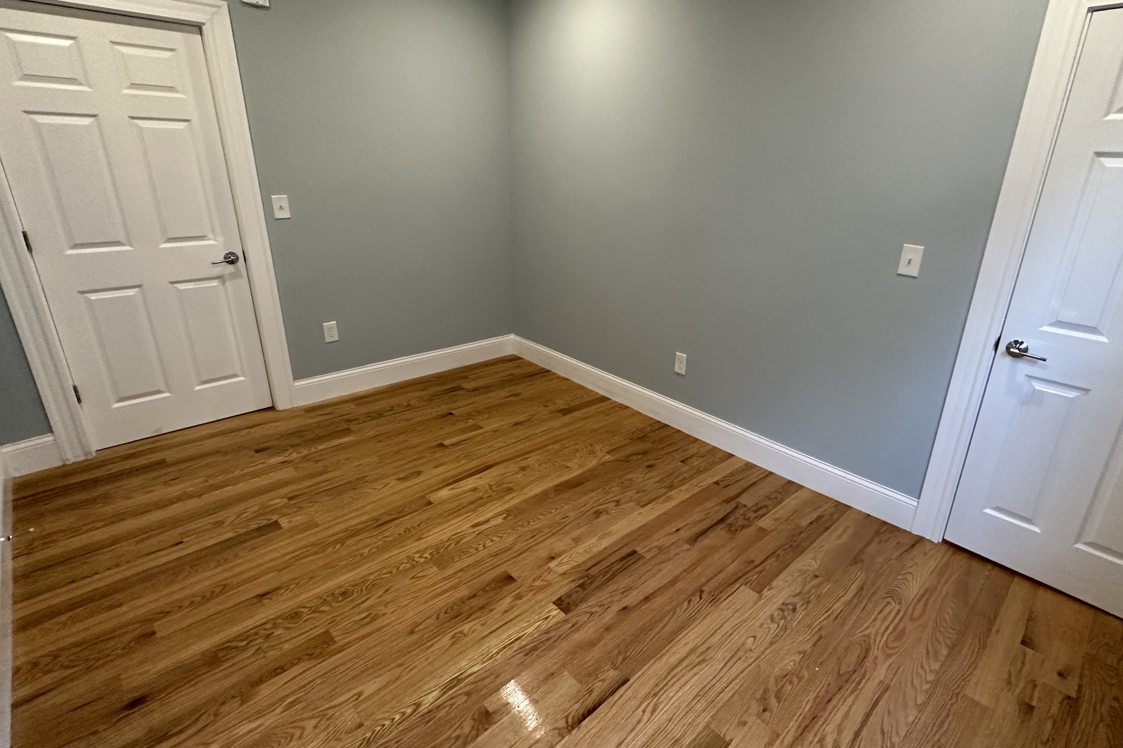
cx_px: 609
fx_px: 561
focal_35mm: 18
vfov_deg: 67.3
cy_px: 357
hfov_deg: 89.8
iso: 400
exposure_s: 1/60
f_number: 2.2
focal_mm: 2.22
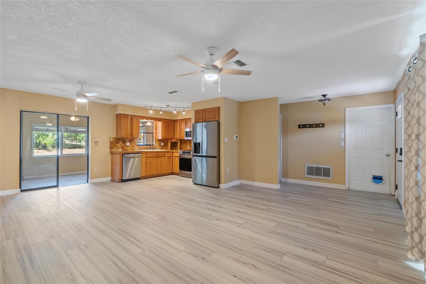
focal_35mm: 16
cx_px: 213
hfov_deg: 96.7
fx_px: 189
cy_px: 142
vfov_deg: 73.8
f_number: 8
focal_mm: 16
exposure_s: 2.5
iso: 250
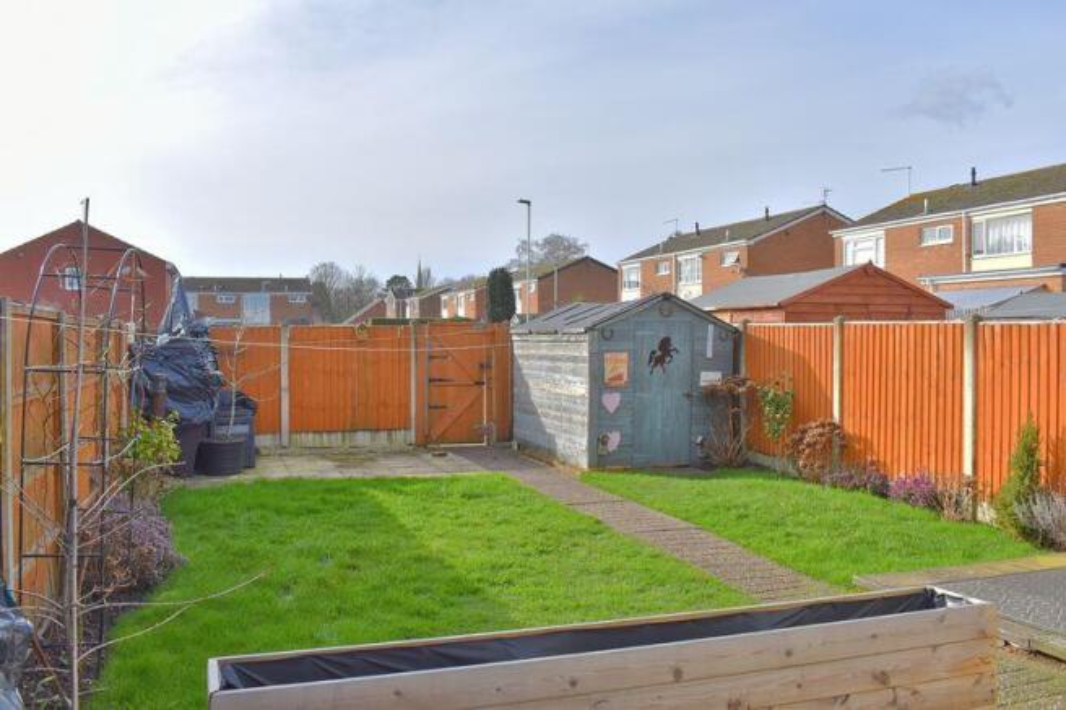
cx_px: 533
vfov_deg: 39.9
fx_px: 977
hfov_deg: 57.2
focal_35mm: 33
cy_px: 355
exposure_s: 1/250
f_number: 8
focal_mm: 22
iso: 140
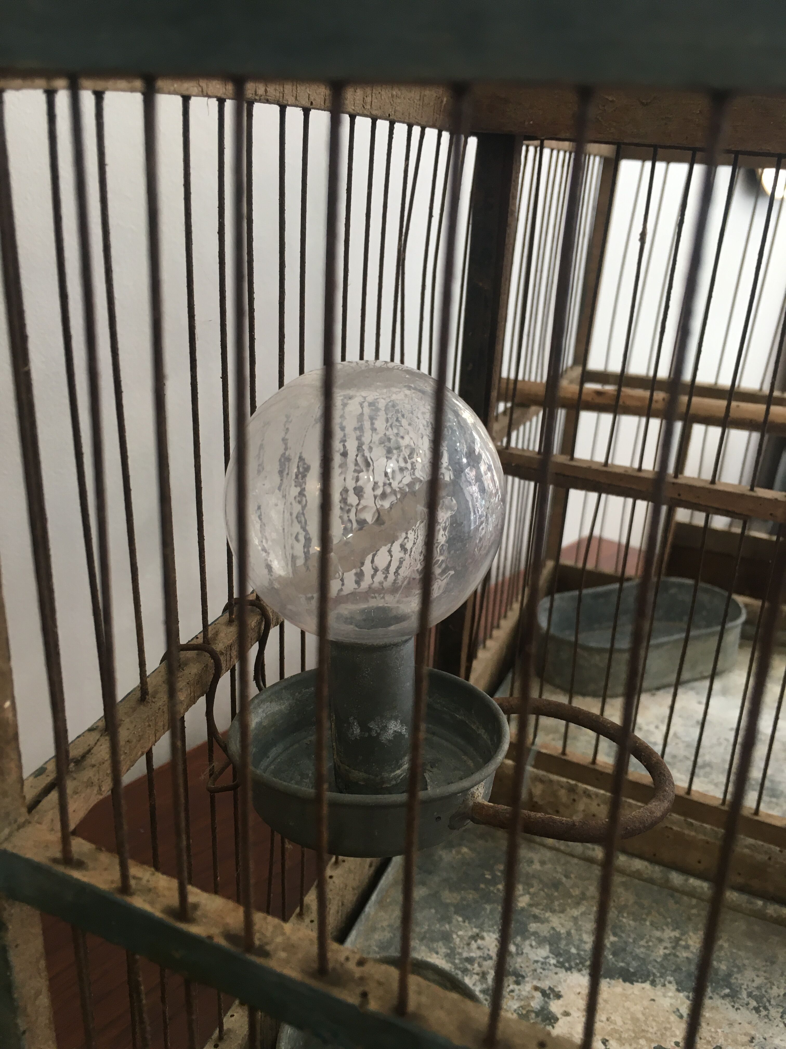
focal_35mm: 29
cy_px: 524
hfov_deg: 48.2
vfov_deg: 61.7
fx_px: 878
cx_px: 393
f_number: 2.2
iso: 100
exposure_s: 1/33
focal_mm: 4.15
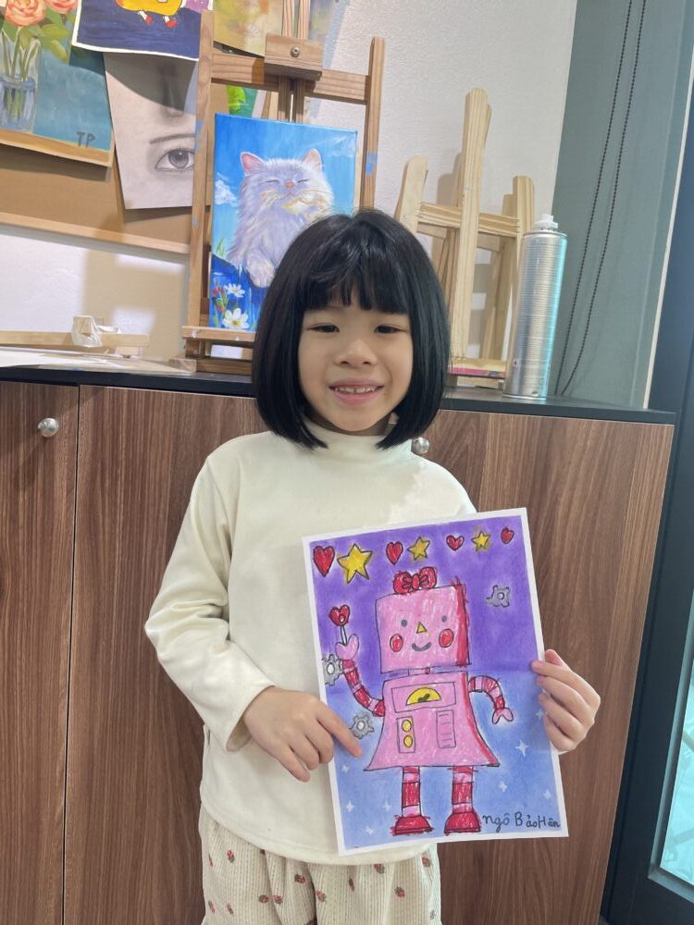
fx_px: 695
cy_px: 462
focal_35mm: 26
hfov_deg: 53.1
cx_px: 347
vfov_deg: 67.3
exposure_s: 1/100
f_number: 1.6
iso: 80
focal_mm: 4.2
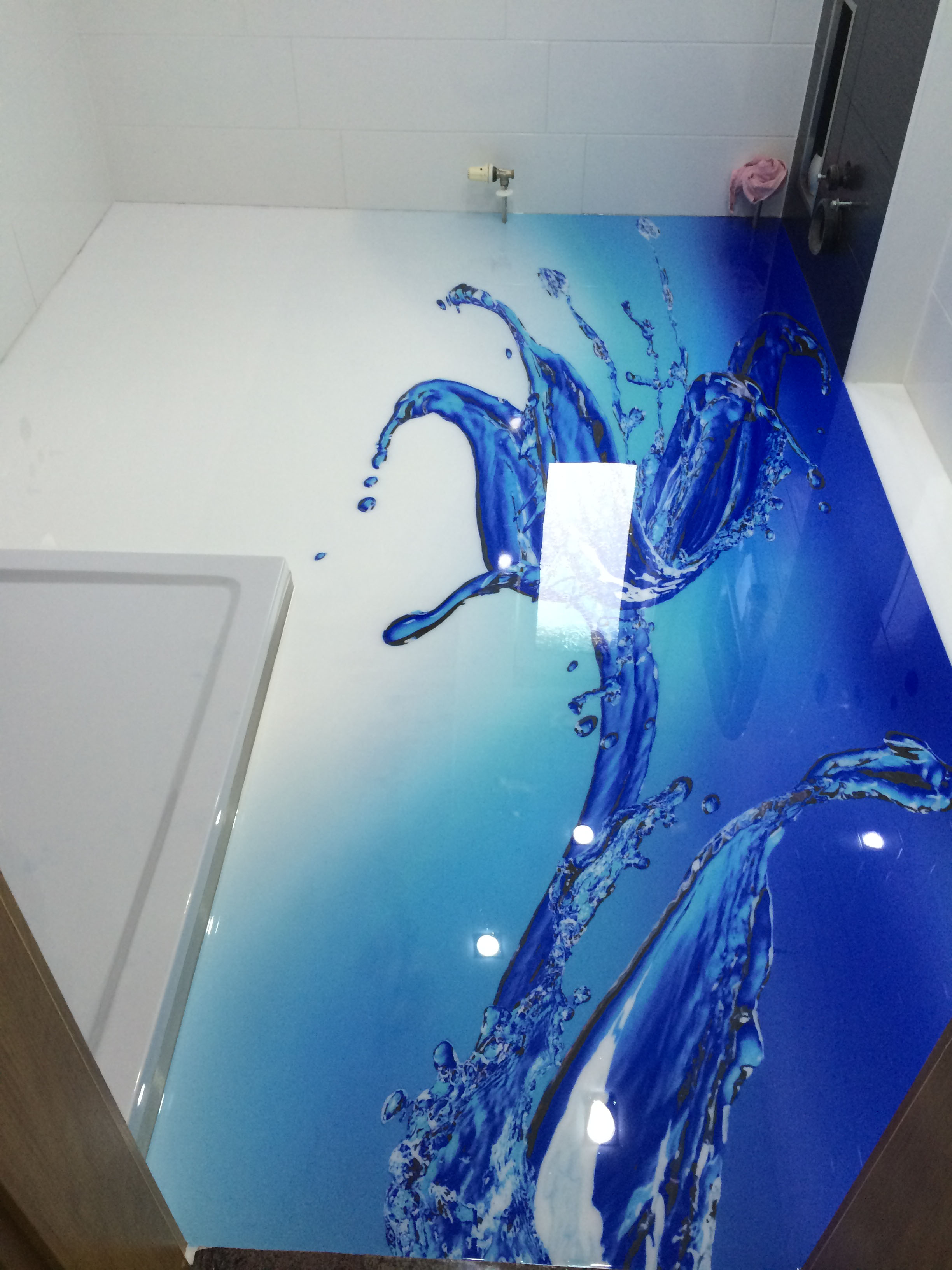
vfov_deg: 60.0
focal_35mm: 30
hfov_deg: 46.8
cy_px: 635
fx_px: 1100
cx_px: 476
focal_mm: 4.12
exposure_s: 1/30
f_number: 2.2
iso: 80
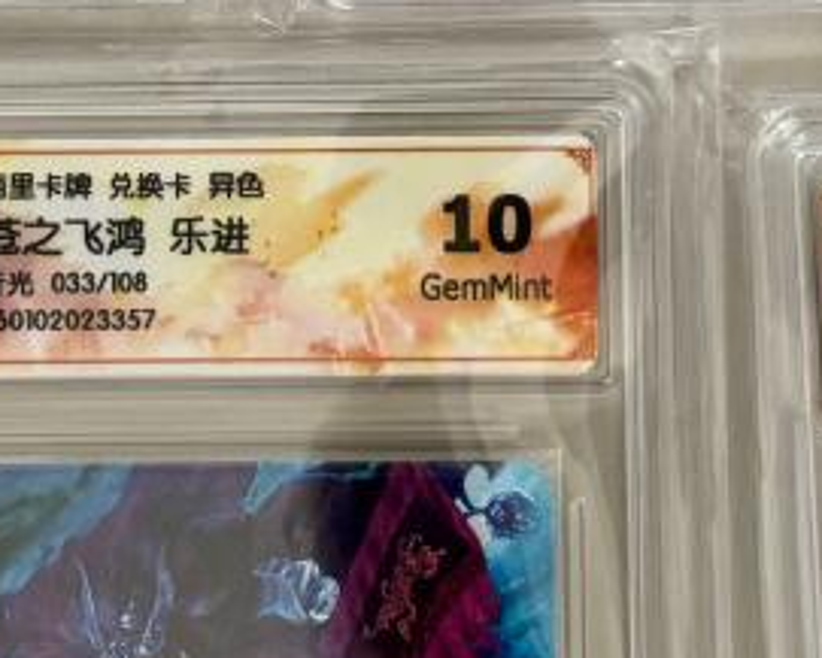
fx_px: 2945
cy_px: 100
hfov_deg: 15.9
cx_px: 391
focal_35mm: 121
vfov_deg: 12.7
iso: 500
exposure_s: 1/60
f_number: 1.78
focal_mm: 6.76
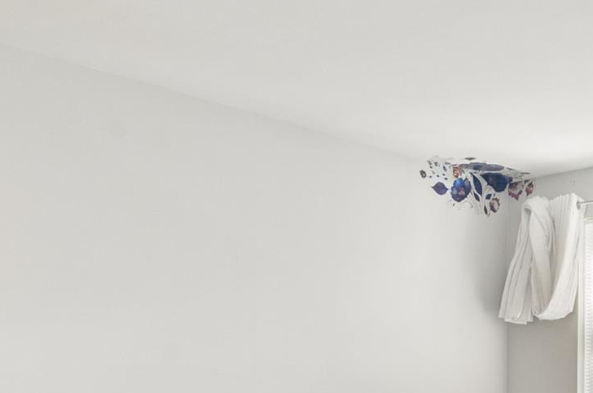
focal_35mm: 46
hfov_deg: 41.3
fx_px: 763
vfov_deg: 27.7
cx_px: 439
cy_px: 364
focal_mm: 11
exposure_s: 1.6
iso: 800
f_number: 10
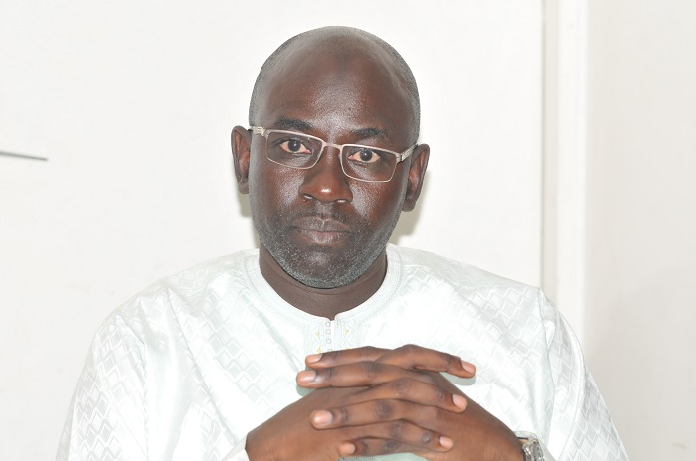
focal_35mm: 128
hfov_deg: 16.1
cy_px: 230
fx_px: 2460
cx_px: 348
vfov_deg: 10.7
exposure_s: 1/60
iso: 800
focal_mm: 85
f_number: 4.5
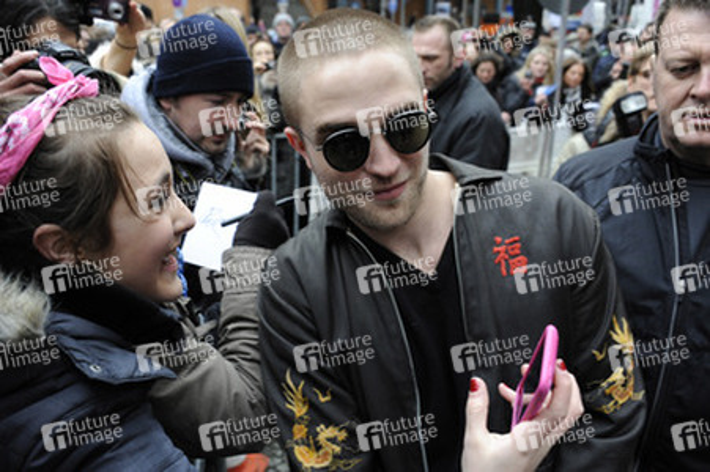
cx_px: 355
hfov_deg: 58.8
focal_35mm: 32
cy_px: 236
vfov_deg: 41.1
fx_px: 631
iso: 1600
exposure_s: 1/400
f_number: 5.6
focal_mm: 32
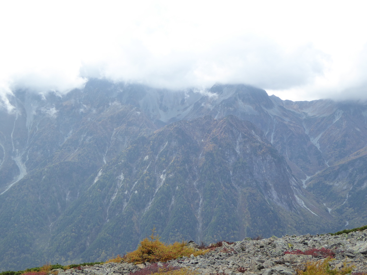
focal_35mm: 46
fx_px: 488
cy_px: 138
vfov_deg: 31.5
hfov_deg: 41.2
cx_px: 184
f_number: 3.9
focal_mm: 7.8
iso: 160
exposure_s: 1/400
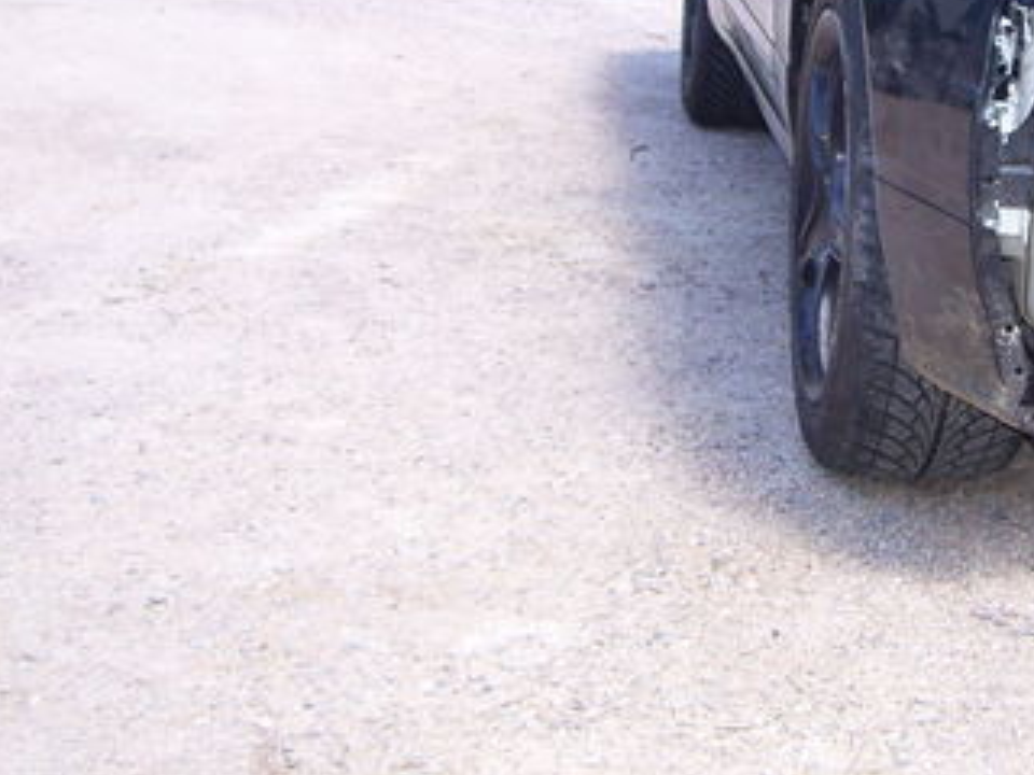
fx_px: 2210
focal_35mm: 74
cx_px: 914
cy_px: 81
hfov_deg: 25.6
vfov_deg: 19.5
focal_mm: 6
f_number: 2.7
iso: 80
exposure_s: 1/180
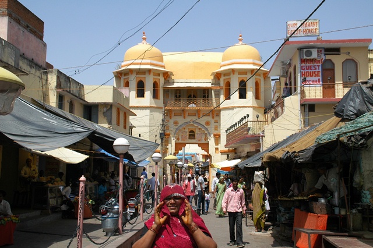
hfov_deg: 41.1
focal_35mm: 48
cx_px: 186
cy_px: 124
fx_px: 497
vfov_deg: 28.0
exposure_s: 1/400
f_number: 11
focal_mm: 32
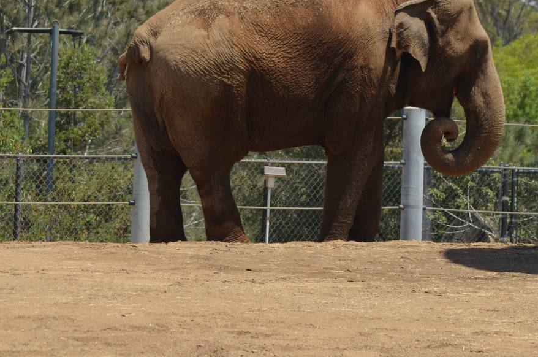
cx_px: 352
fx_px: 4729
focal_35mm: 317
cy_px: 88
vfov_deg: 4.3
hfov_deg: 6.5
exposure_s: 1/640
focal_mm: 116
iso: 200
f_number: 6.3
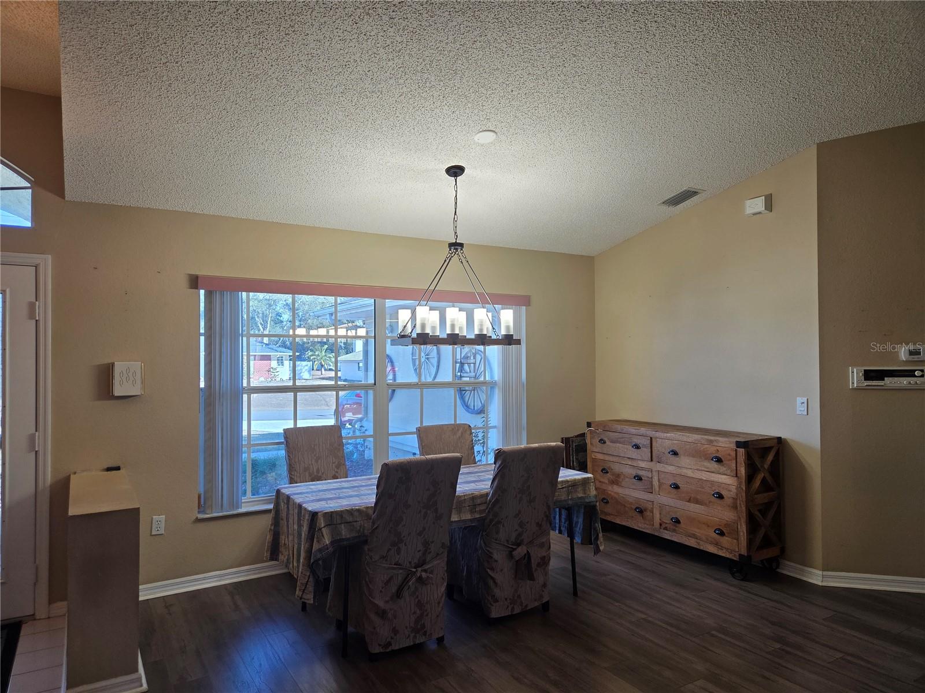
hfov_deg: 73.9
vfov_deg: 58.9
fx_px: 615
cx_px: 462
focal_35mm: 23
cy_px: 346
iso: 100
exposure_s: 1/120
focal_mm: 5.4
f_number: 1.8
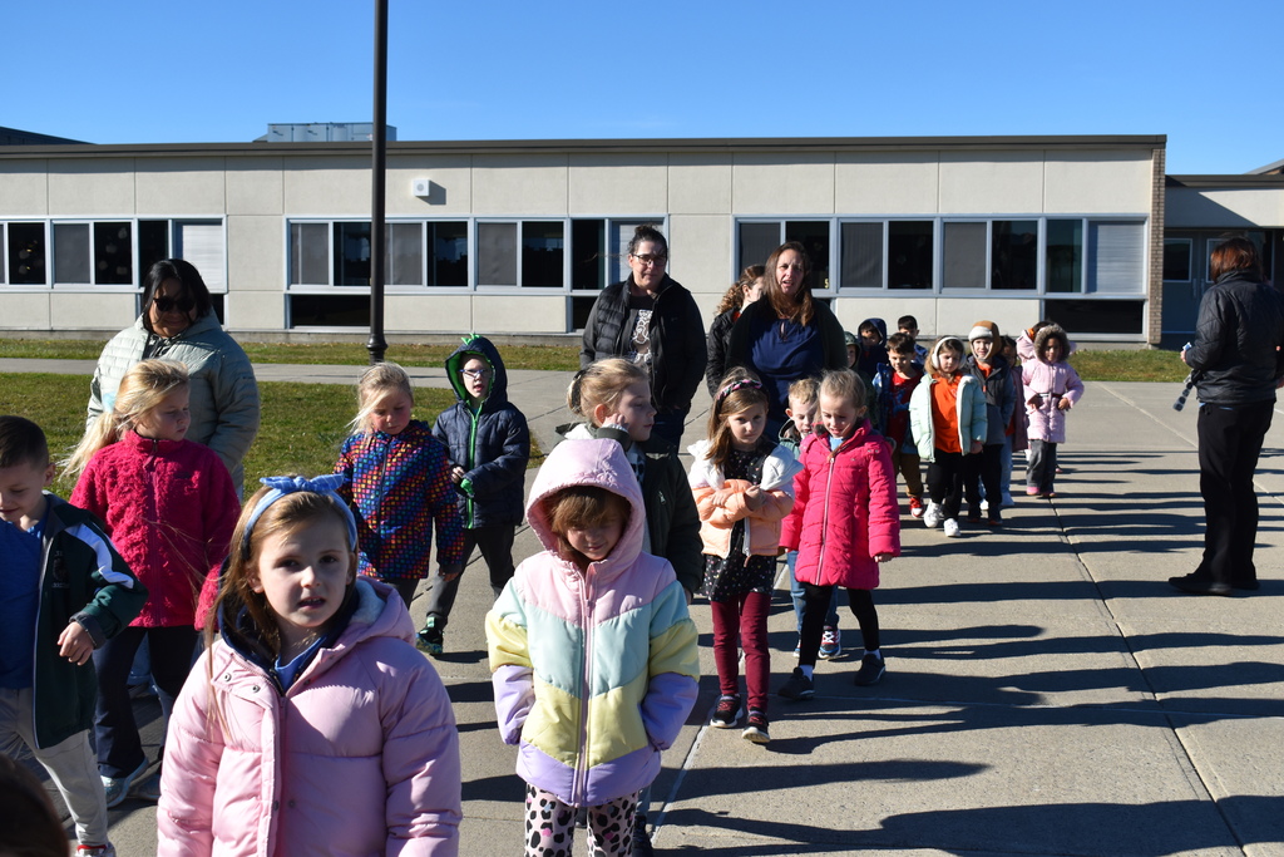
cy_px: 428
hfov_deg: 42.3
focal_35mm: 46
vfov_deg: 29.0
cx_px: 642
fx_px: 1659
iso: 400
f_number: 7.1
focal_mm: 31
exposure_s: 1/2000
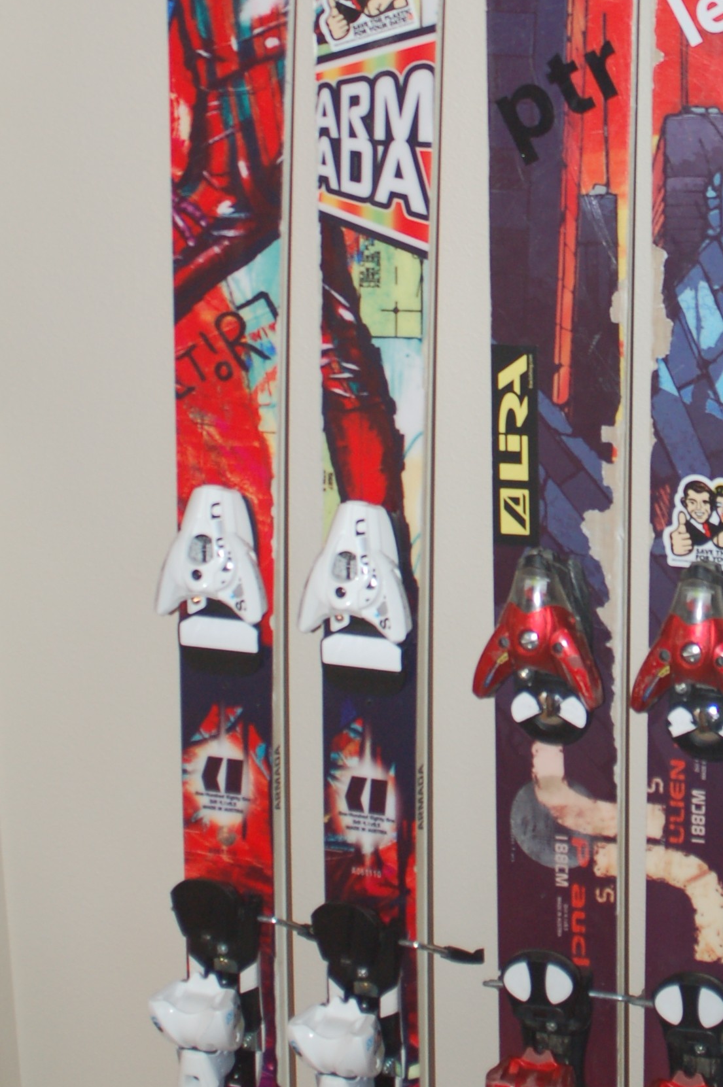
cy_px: 359
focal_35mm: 76
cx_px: 550
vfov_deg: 26.5
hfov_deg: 17.8
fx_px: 2294
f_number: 3.8
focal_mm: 28
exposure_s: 1/60
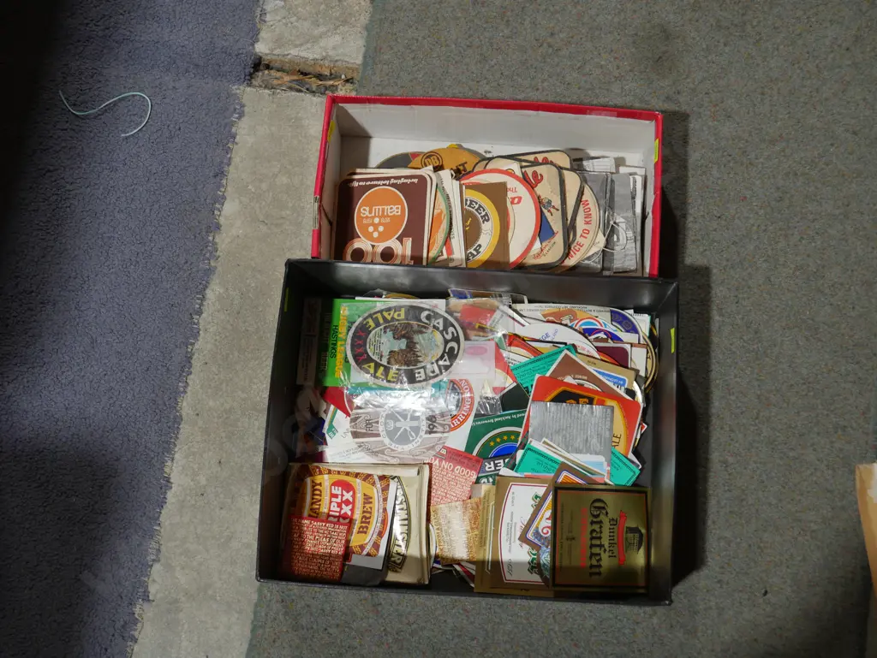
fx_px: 1267
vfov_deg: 29.1
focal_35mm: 50
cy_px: 329
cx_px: 438
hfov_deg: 38.2
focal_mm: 25
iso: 400
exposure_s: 1/60
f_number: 5.3
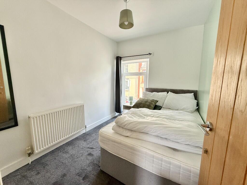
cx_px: 124
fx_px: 100
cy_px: 92
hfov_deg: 102.1
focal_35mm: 14
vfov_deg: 85.7
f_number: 2.2
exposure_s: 1/99
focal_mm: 2.22
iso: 80
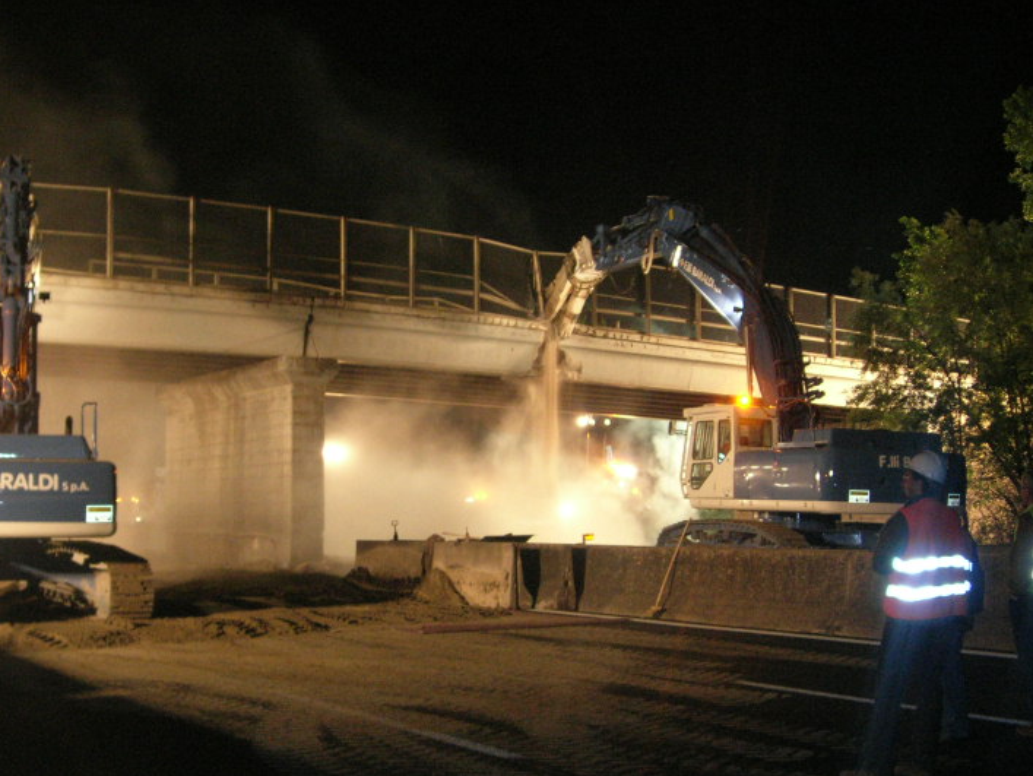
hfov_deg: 34.8
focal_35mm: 55
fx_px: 1642
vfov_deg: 26.5
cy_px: 453
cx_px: 432
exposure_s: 1/7.3
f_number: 2.8
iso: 200
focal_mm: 7.8
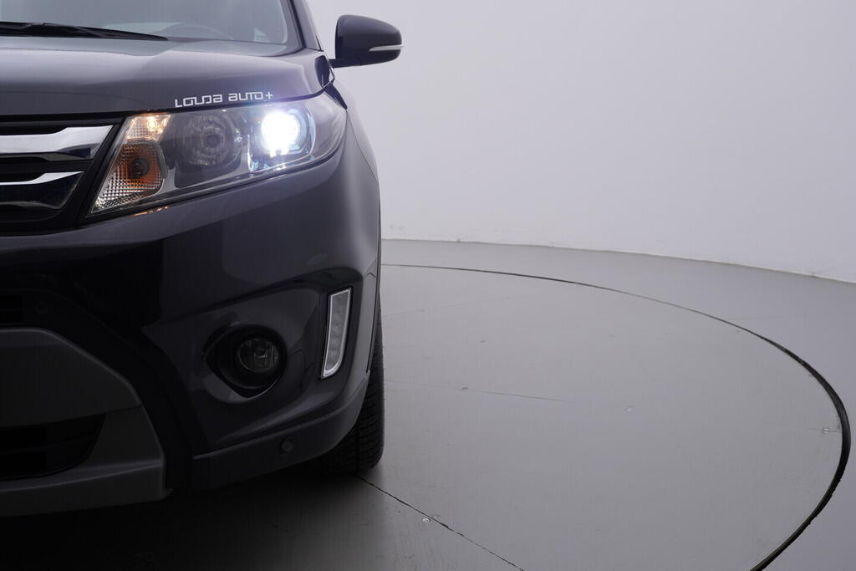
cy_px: 286
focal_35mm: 36
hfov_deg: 53.1
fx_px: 856
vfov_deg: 36.9
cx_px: 428
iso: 125
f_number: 4.5
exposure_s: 1/100
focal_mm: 24
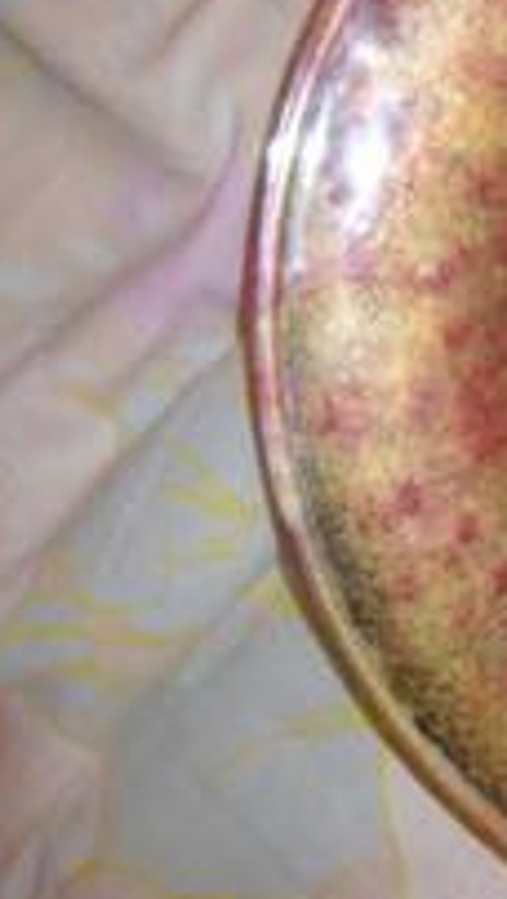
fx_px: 2026
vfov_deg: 24.9
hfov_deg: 12.8
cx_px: 952
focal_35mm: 85
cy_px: 329
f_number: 2.8
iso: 100
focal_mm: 5.8
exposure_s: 1/30
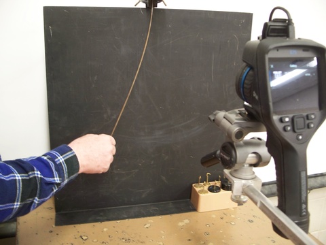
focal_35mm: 37
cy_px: 122
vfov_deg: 38.7
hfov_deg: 50.1
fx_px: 348
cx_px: 163
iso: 200
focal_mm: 7.8
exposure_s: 1/15
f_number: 2.8
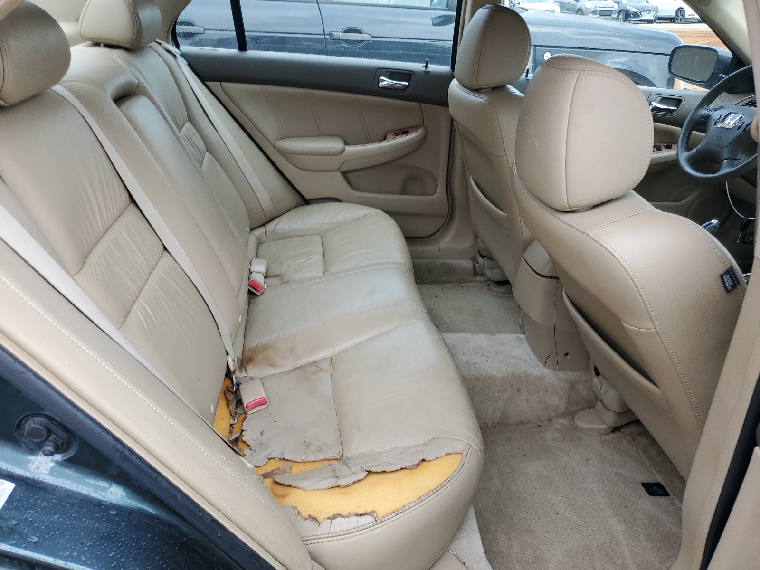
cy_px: 285
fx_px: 571
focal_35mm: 26
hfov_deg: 67.3
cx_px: 380
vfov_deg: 53.1
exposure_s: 1/120
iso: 50
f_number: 1.5
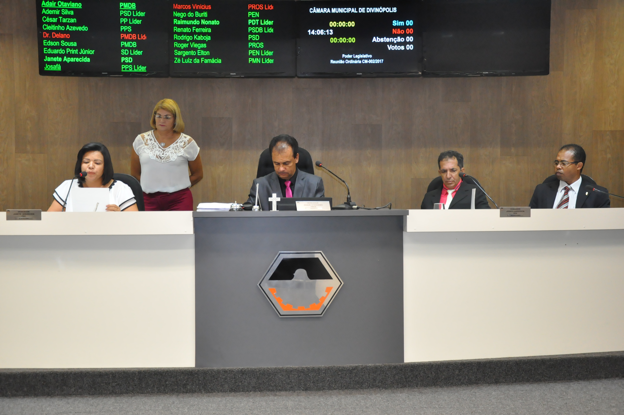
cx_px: 312
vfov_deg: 23.7
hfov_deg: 35.1
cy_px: 208
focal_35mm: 57
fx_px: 987
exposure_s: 1/100
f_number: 5
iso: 2000
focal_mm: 38
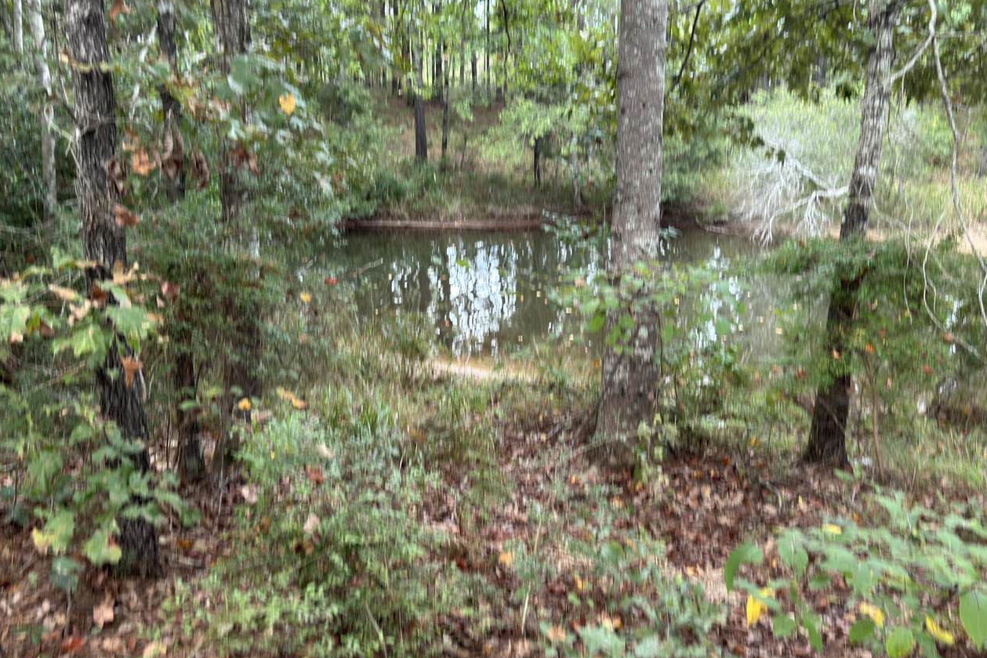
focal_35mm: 37
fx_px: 1015
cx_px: 488
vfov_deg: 35.9
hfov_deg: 51.9
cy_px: 305
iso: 80
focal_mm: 6.76
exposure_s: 1/121
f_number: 1.78
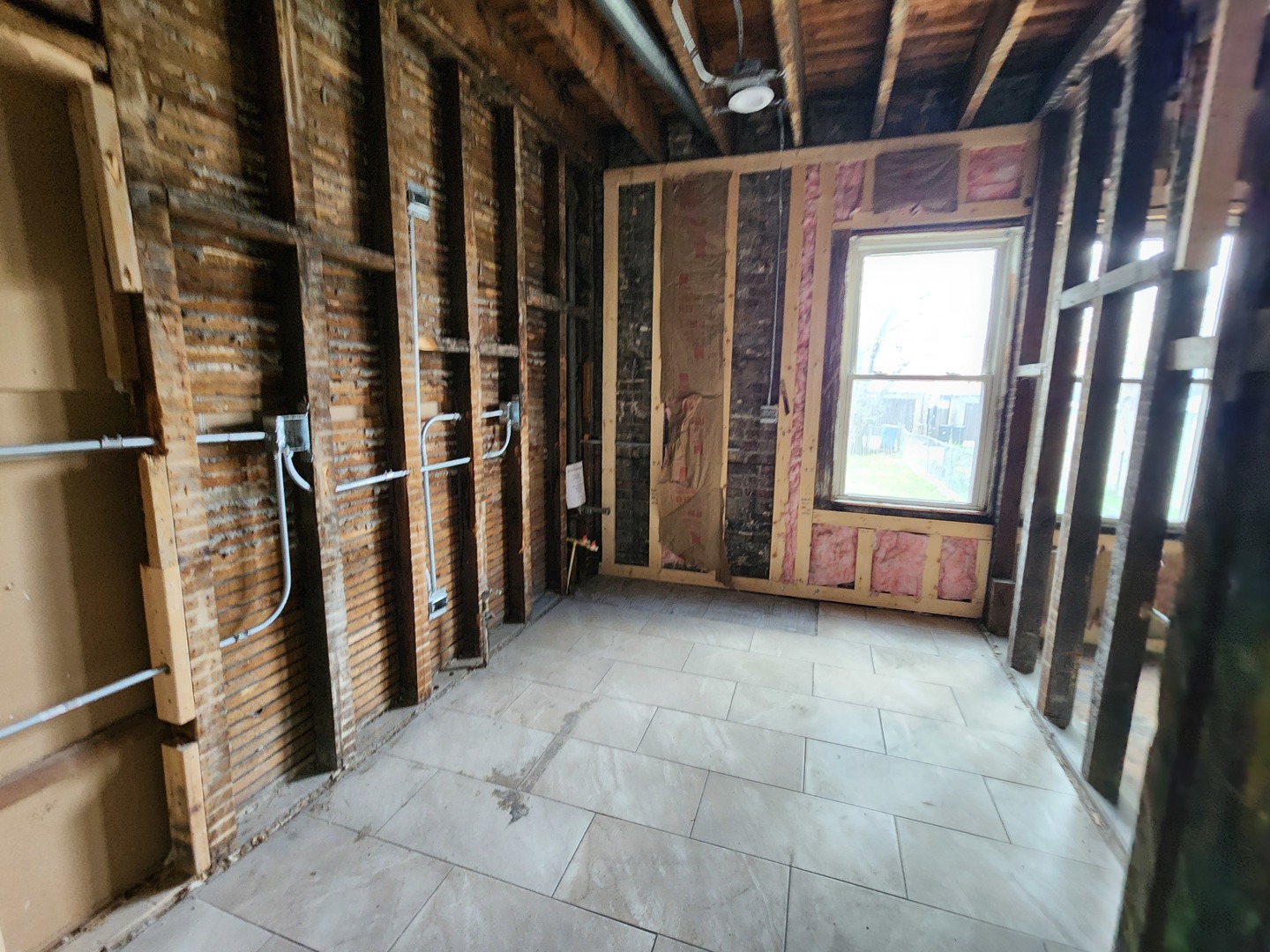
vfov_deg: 89.9
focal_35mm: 13
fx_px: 477
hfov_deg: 106.2
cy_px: 476
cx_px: 635
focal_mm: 2.2
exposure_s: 1/30
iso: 320
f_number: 2.2
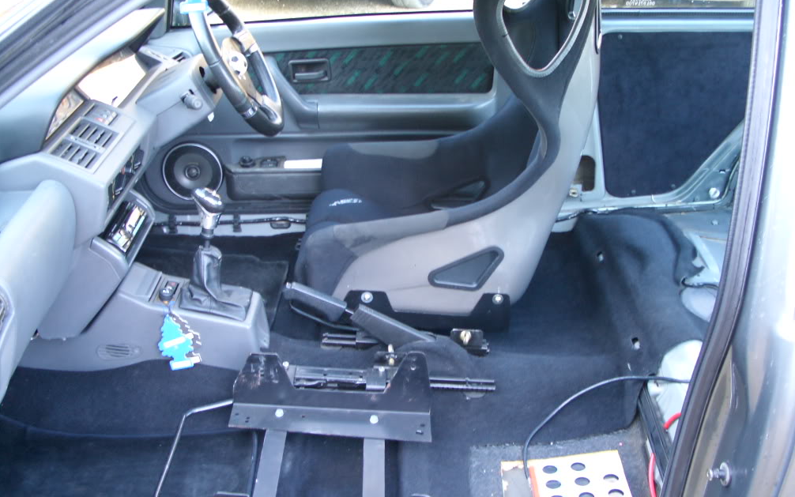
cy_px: 282
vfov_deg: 31.2
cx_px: 403
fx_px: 888
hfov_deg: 48.2
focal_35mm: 41
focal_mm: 7.8
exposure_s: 1/5
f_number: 2.8
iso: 50
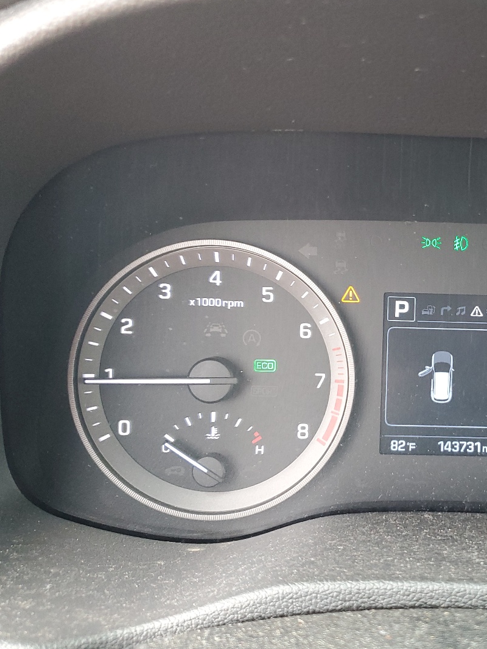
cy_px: 341
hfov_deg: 34.7
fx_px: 732
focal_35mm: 39
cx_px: 438
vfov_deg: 47.9
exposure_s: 1/60.2
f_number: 1.5
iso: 151
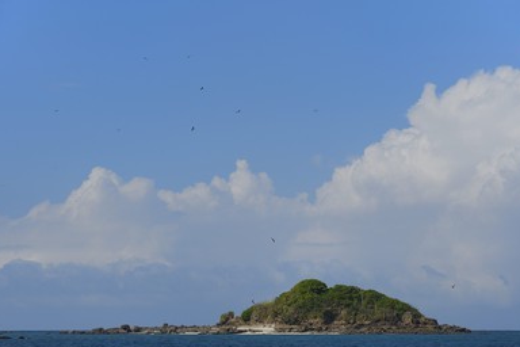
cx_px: 257
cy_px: 188
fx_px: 3163
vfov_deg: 6.3
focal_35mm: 219
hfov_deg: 9.4
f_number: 13
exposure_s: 1/640
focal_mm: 200
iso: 200
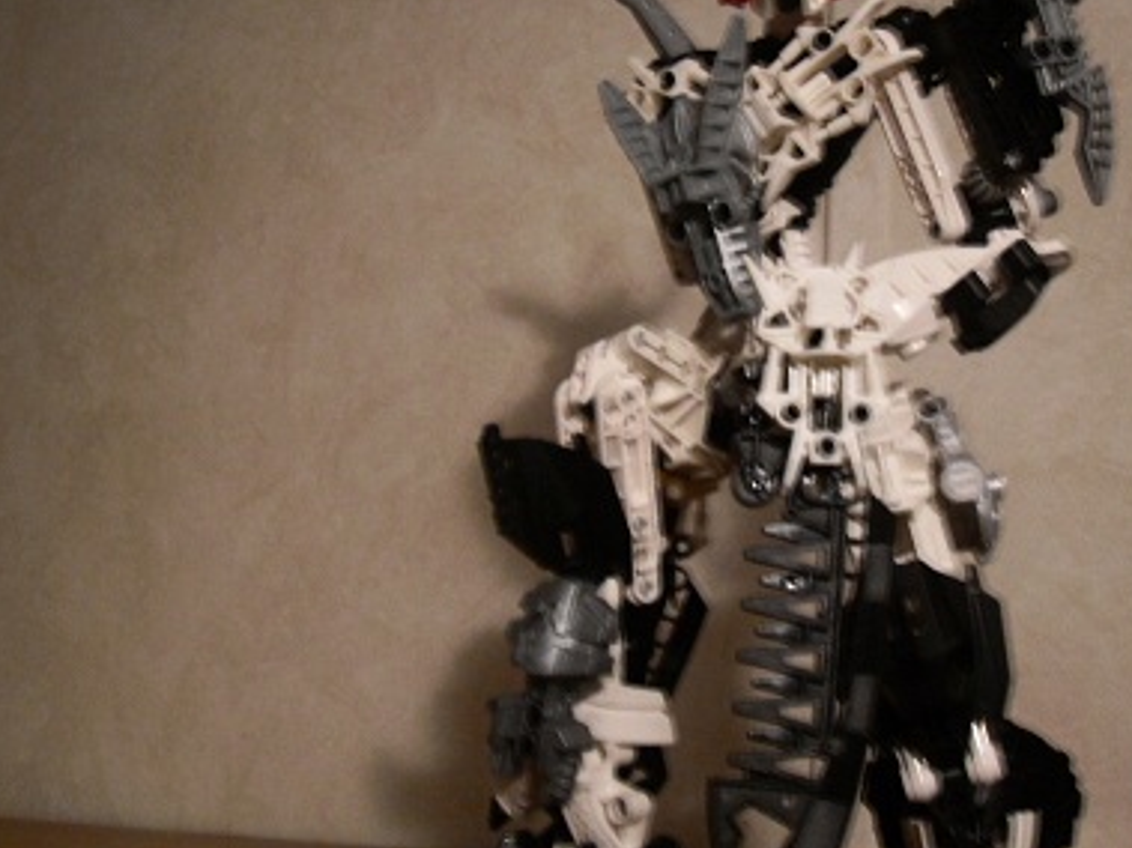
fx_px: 1635
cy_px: 373
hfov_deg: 37.8
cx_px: 741
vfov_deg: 29.1
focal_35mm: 50
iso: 200
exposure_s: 1/2
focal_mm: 6.3
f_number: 2.8
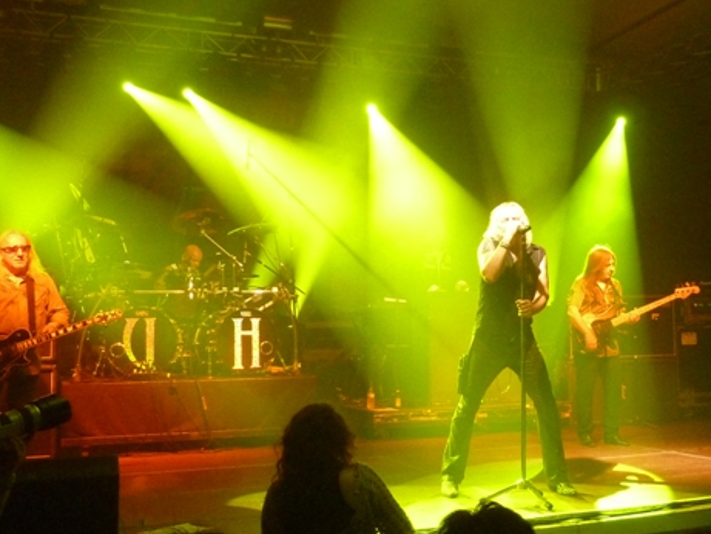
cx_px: 500
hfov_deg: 41.3
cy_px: 252
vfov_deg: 32.2
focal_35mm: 45
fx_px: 925
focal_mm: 4.4
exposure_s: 1/60
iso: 500
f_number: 3.3
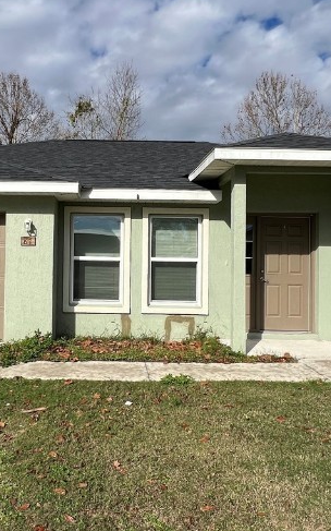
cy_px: 251
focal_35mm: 29
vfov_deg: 64.6
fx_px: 419
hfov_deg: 42.6
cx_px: 113
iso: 32
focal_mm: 1.57
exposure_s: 1/3650
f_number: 1.8
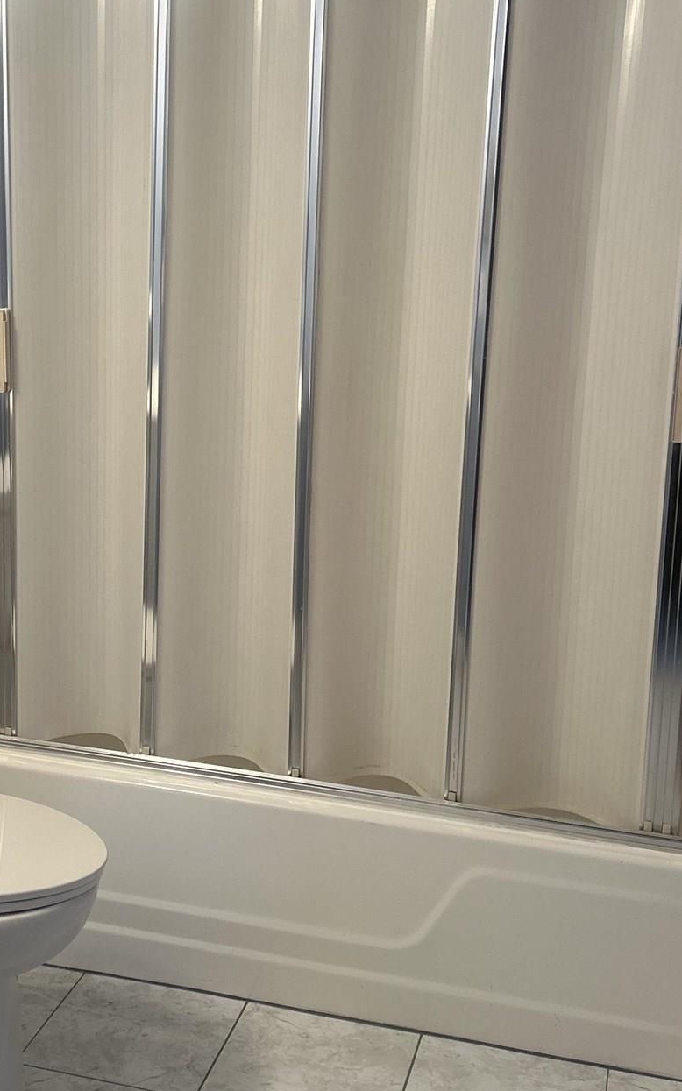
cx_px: 204
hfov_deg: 25.2
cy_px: 471
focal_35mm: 51
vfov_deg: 39.5
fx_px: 1517
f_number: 1.5
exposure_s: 1/60
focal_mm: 5.7
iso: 125
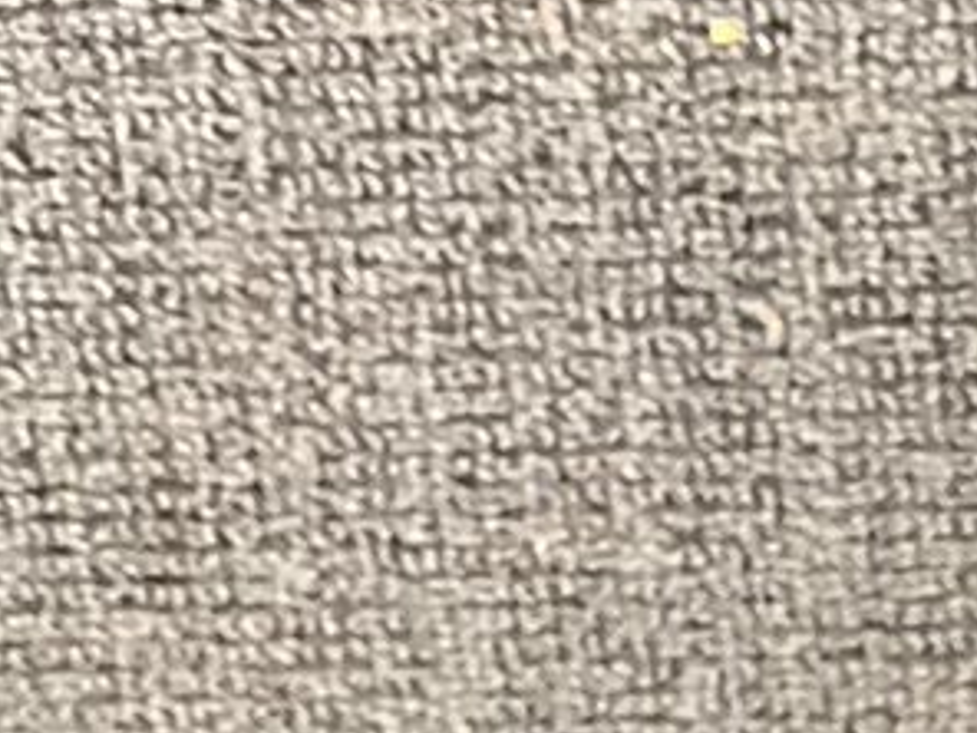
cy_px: 1719
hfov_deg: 11.9
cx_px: 1959
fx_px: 4177
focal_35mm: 148
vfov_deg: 9.1
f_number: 1.8
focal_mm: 3
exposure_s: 1/40
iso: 250
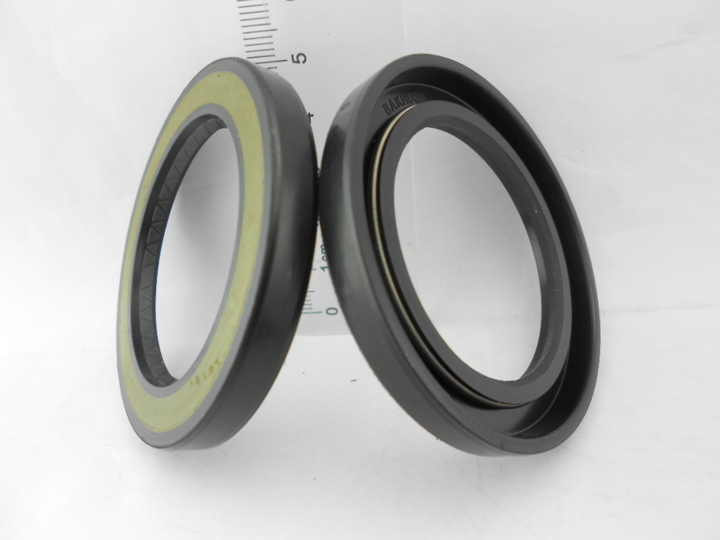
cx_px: 360
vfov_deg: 53.1
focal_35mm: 26
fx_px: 541
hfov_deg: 67.3
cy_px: 270
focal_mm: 4.6
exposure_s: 1/100
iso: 80
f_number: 3.2
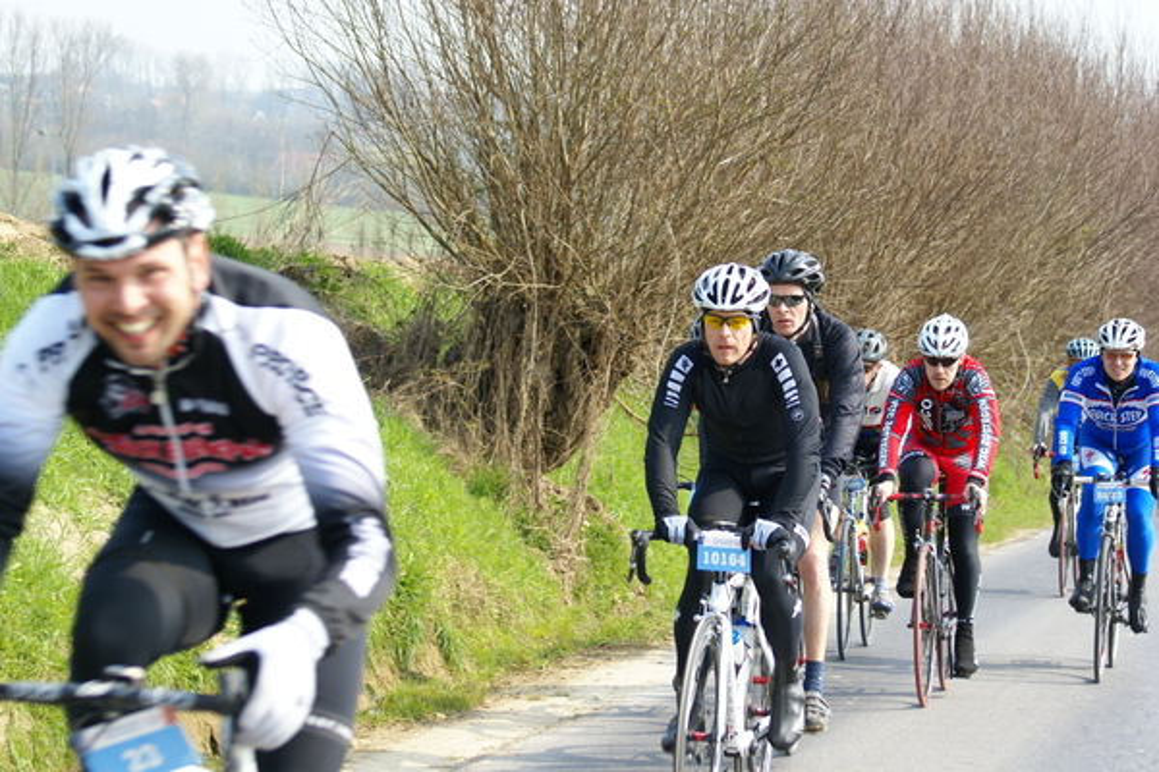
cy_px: 386
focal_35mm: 112
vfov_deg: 12.2
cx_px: 580
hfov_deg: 18.2
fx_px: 3622
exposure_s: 1/160
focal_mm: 75
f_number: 7.1
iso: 100
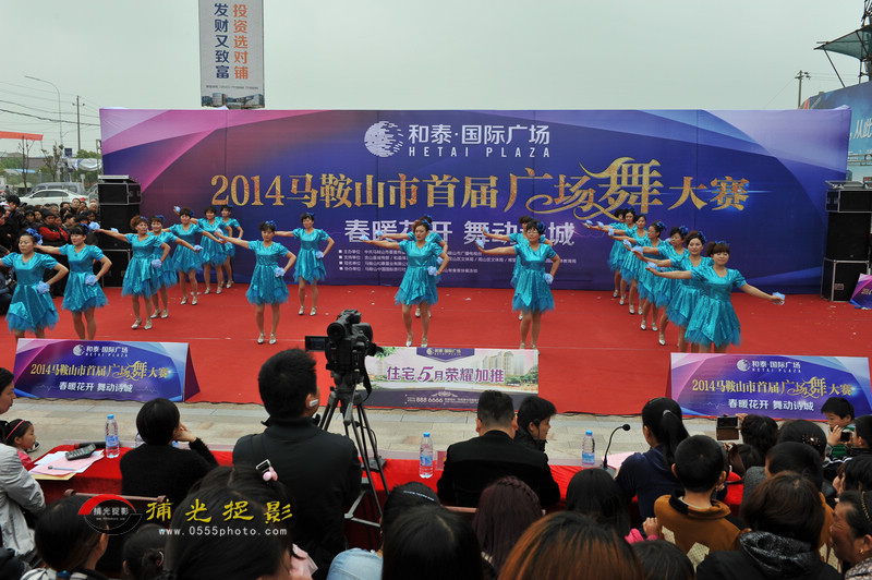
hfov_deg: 58.8
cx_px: 436
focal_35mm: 32
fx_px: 774
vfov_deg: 41.0
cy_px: 290
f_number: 8
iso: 500
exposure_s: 1/500
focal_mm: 32
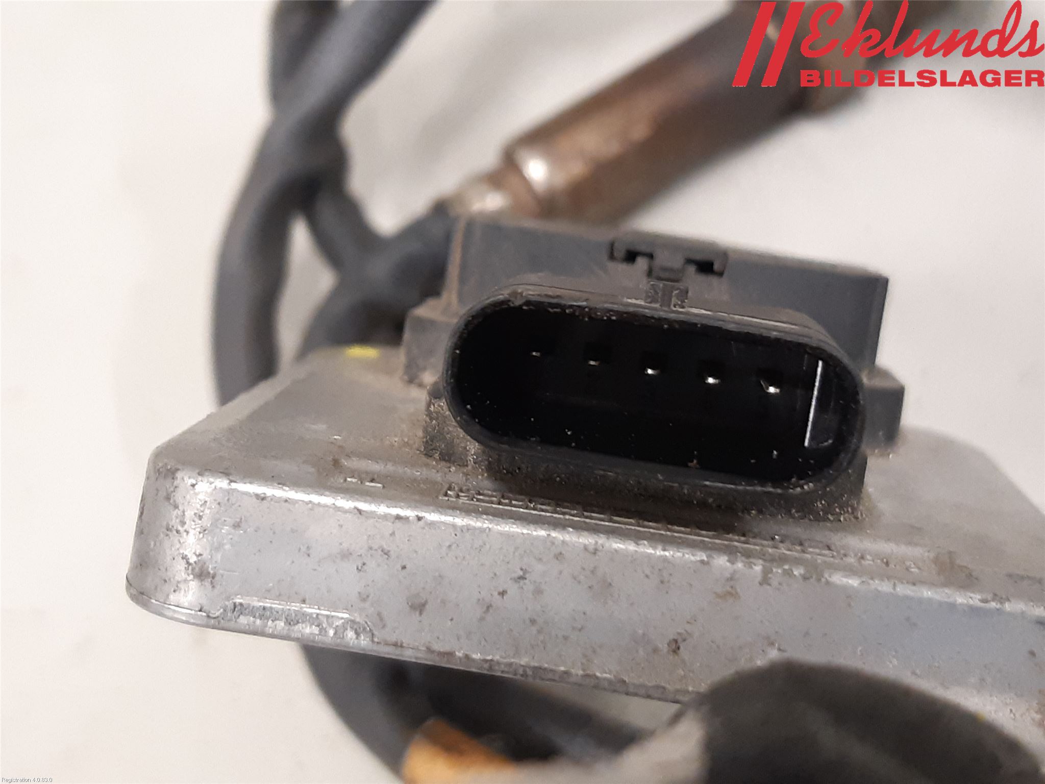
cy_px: 392
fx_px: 785
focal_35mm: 26
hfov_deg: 67.3
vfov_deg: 53.1
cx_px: 522
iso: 200
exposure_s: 1/33
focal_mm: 3.93
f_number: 1.7
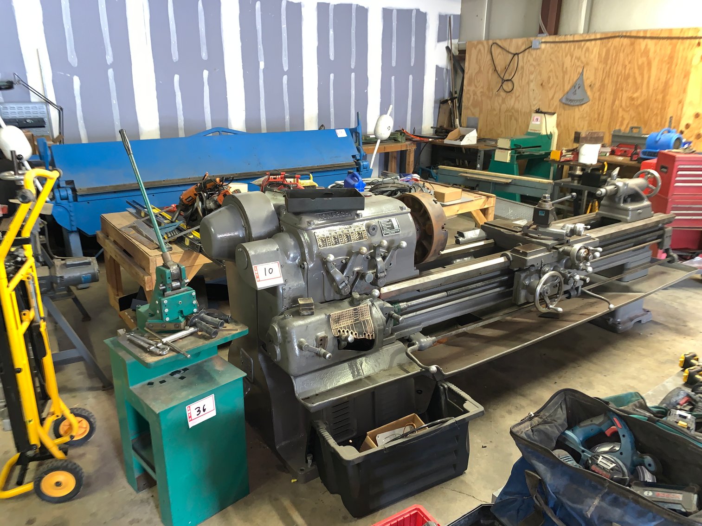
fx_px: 527
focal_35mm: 26
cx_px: 351
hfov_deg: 67.3
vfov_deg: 53.1
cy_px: 263
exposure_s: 1/6
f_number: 1.8
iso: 125
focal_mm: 4.25
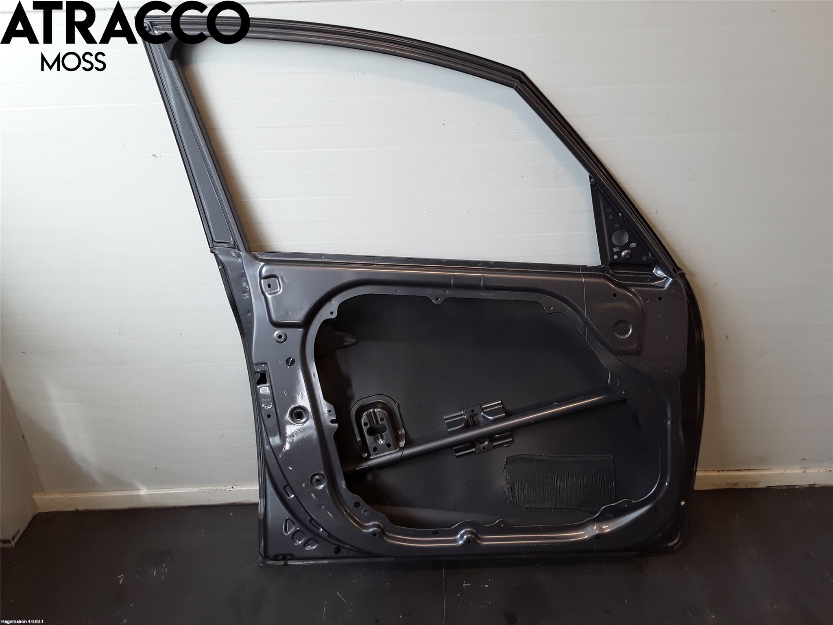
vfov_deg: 49.7
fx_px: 674
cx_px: 416
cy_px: 312
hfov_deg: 63.4
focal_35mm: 28
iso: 50
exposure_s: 1/100
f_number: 1.9
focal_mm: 2.91
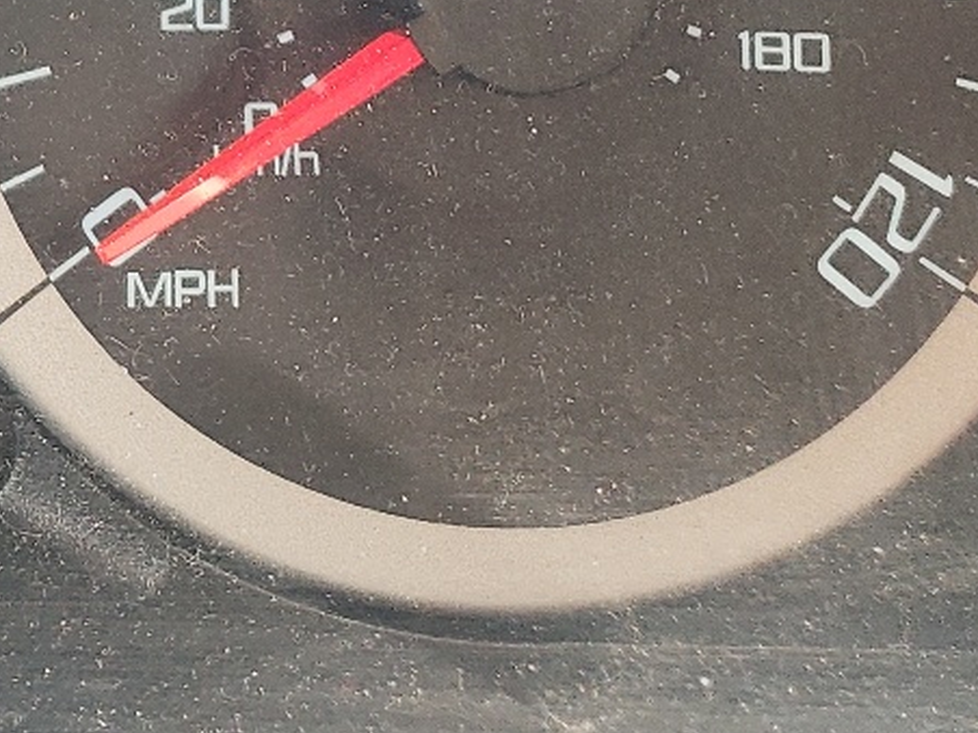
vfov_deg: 14.8
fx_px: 2599
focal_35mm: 92
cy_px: -391
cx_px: -534
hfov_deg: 18.6
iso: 95
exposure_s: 1/120
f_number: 1.5
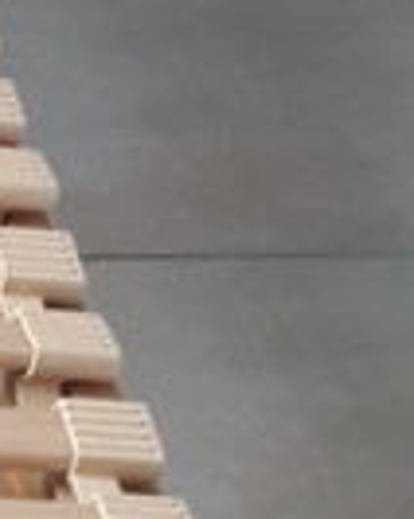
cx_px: -957
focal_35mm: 206
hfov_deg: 6.6
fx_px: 3162
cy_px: 78
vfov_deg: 9.4
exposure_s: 1/20
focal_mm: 3.7
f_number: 1.9
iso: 200
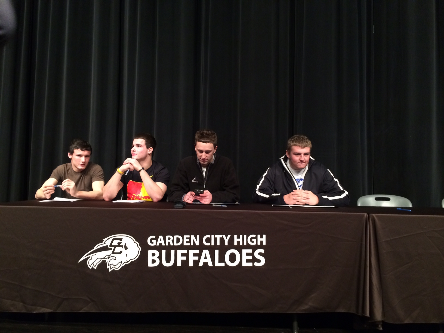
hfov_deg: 60.0
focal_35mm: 30
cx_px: 222
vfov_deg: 46.8
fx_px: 385
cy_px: 166
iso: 320
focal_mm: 4.12
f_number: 2.2
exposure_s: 1/17
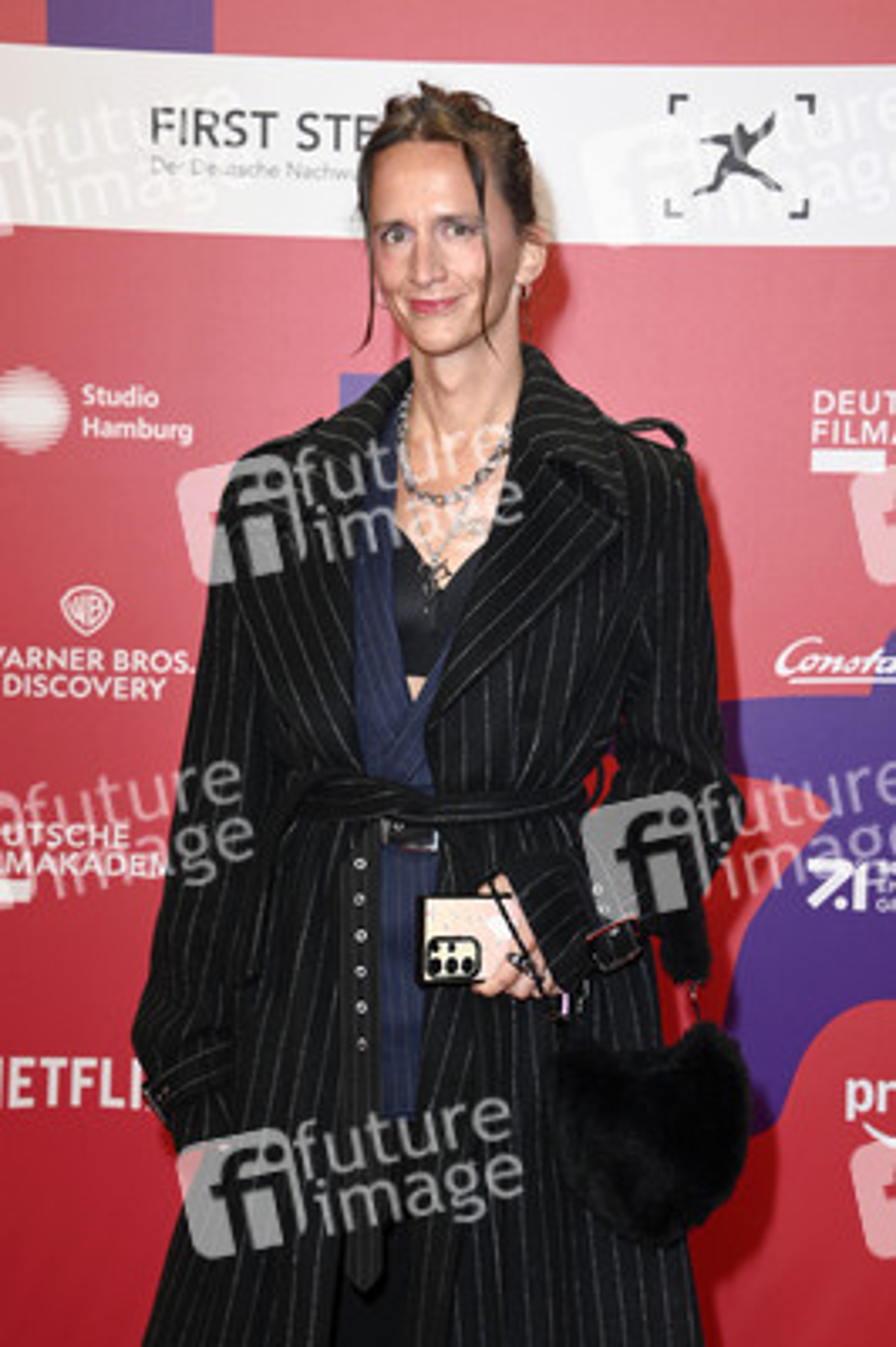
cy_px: 674
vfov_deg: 24.8
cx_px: 448
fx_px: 3066
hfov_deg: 16.6
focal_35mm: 82
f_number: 6.3
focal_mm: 82
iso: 800
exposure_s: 1/250
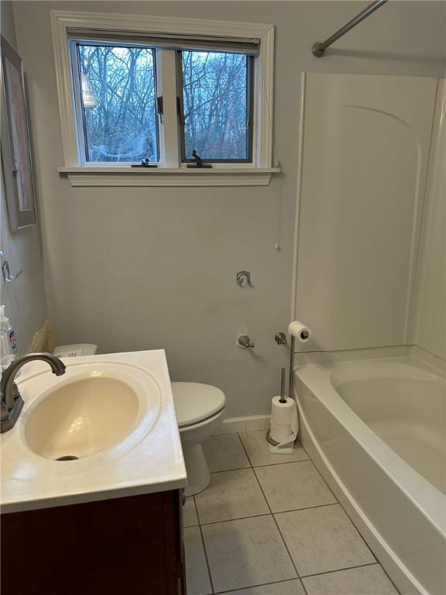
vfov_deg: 71.6
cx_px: 223
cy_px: 298
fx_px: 412
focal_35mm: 24
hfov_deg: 56.8
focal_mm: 6.86
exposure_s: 1/120
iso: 100
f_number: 1.78
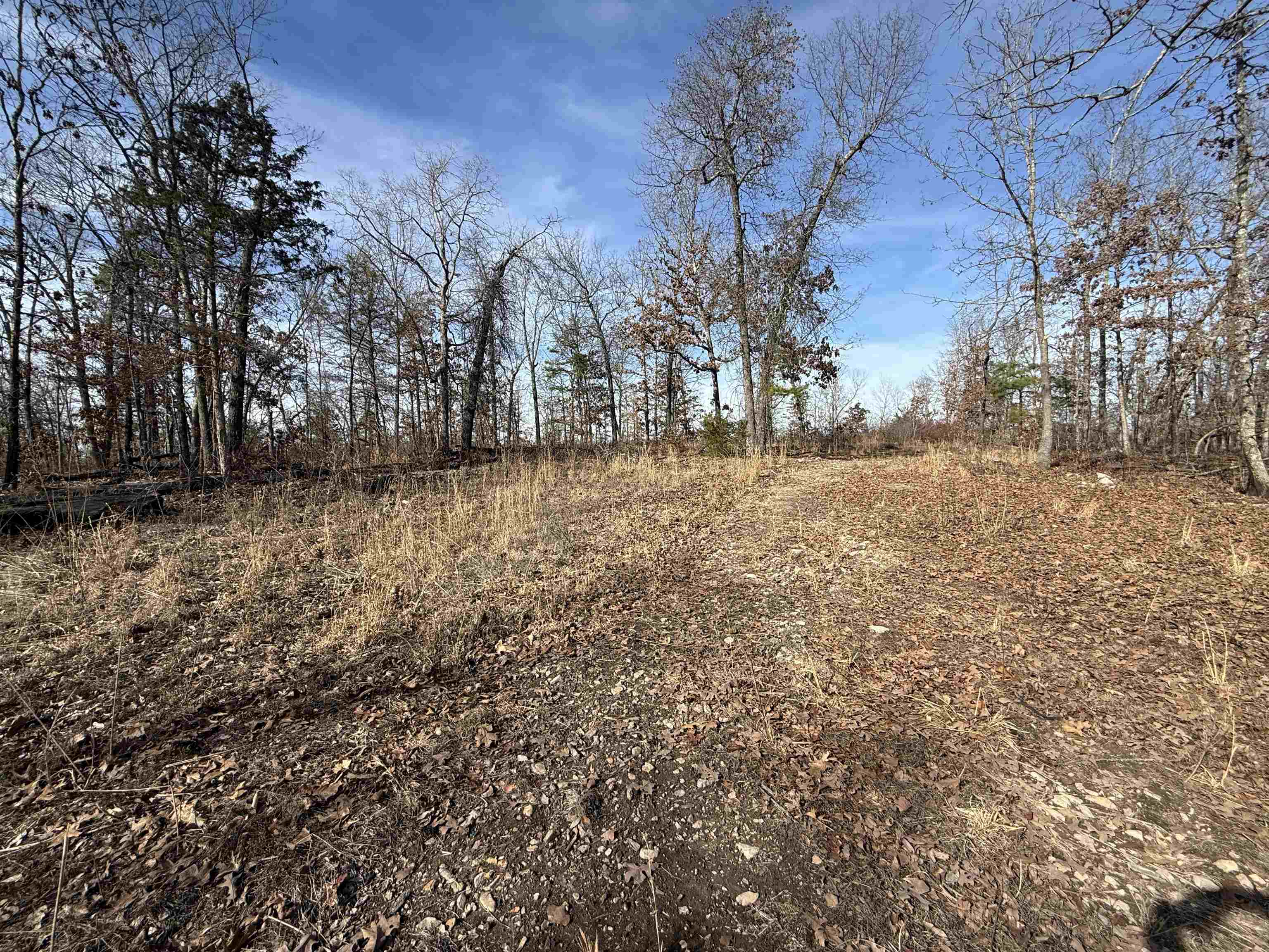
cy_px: 476
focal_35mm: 14
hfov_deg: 102.1
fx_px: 513
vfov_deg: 85.7
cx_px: 634
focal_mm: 2.22
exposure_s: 1/1368
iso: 50
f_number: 2.2
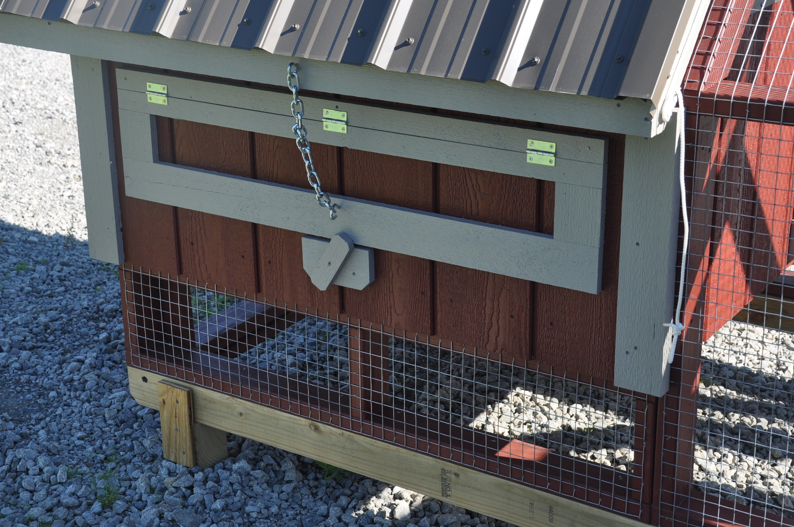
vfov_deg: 21.6
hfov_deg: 32.1
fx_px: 1379
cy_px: 248
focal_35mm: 63
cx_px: 379
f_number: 8
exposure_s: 1/250
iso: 200
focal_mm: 35
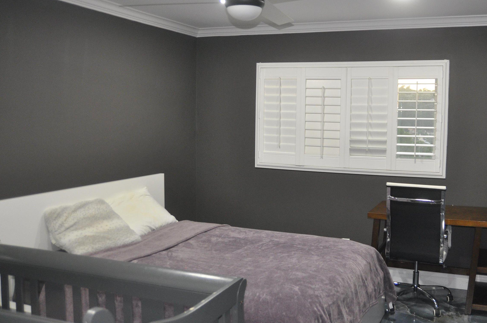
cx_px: 310
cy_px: 142
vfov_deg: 20.8
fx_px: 878
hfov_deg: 30.8
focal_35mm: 65
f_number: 2.8
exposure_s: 1/125
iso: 800
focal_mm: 32
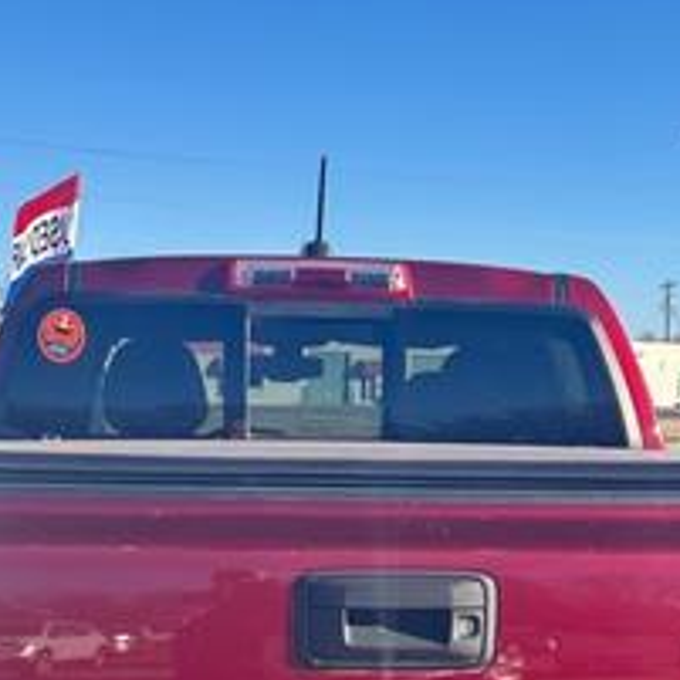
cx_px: 372
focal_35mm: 73
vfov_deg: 22.7
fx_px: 1622
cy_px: 690
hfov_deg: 23.7
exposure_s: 1/1934
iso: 50
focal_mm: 5.7
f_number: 1.5
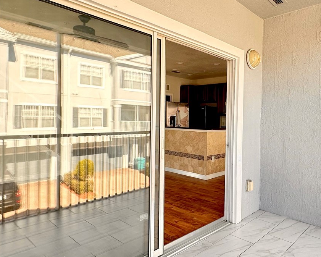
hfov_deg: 64.9
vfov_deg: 54.9
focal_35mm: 26
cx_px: 204
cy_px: 122
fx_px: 247
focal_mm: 2.22
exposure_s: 1/99
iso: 80
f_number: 2.2
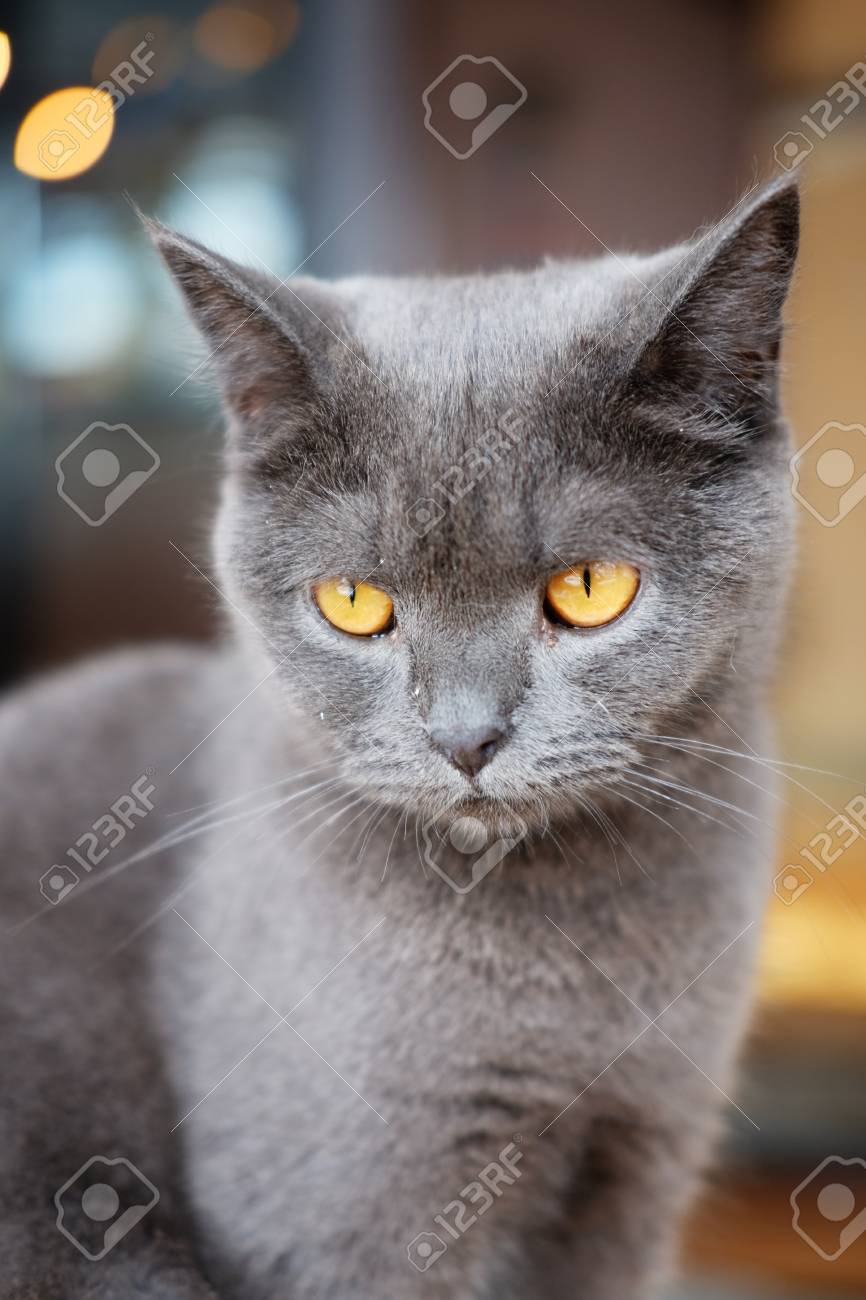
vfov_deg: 37.5
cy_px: 650
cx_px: 433
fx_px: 1913
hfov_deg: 25.5
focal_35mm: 53
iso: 200
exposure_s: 1/100
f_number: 2
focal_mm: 35
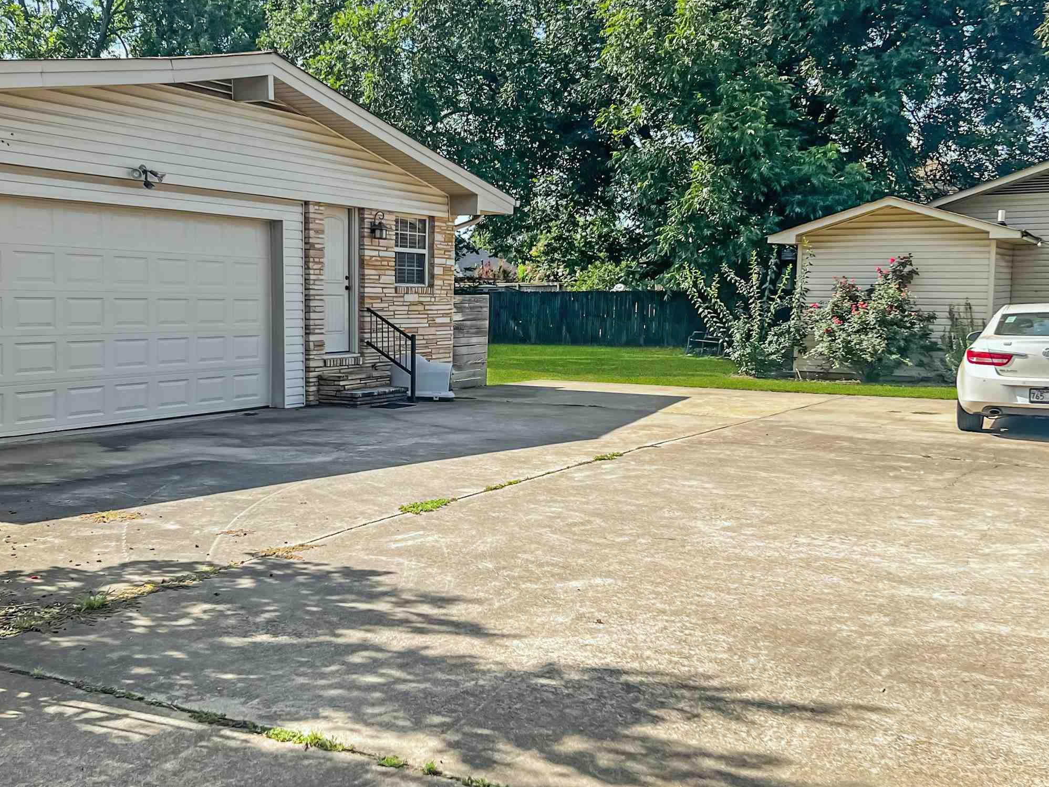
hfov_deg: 46.5
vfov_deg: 36.0
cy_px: 377
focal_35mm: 40
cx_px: 420
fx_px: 1212
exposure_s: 1/2000
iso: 50
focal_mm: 5.7
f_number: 1.5
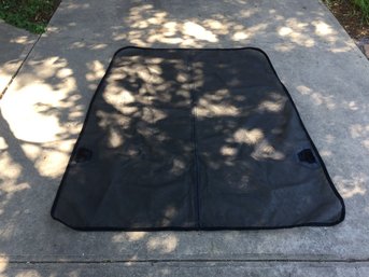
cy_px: 138
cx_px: 184
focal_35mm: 29
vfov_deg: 48.2
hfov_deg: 61.7
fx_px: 309
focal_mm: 4.15
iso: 32
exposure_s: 1/130
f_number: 2.2
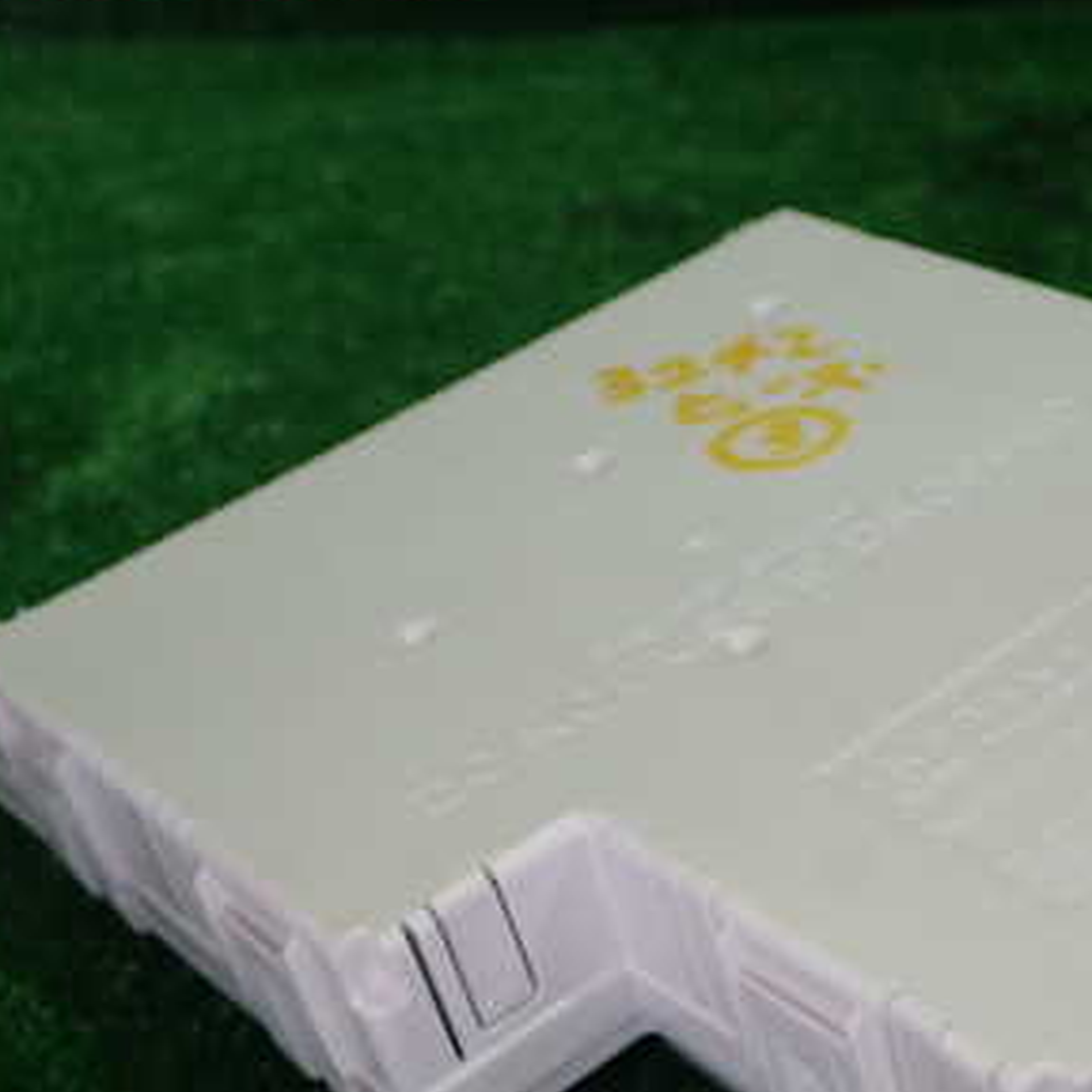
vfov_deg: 24.5
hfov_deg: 24.2
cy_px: 762
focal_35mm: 70
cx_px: 906
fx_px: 2498
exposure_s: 1/50
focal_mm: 6.83
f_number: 2.7
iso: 200
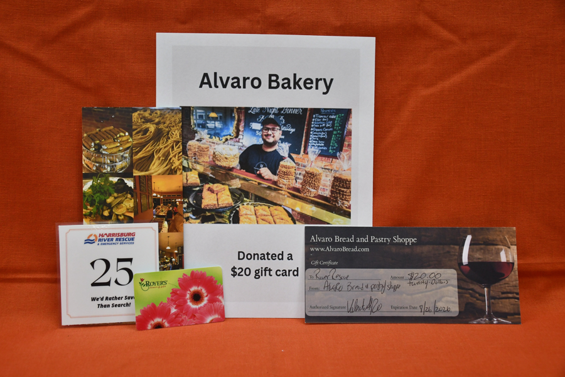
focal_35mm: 40
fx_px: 628
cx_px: 282
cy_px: 188
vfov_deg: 33.4
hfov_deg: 48.5
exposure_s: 1/80
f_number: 4.5
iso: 1000
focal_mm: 27
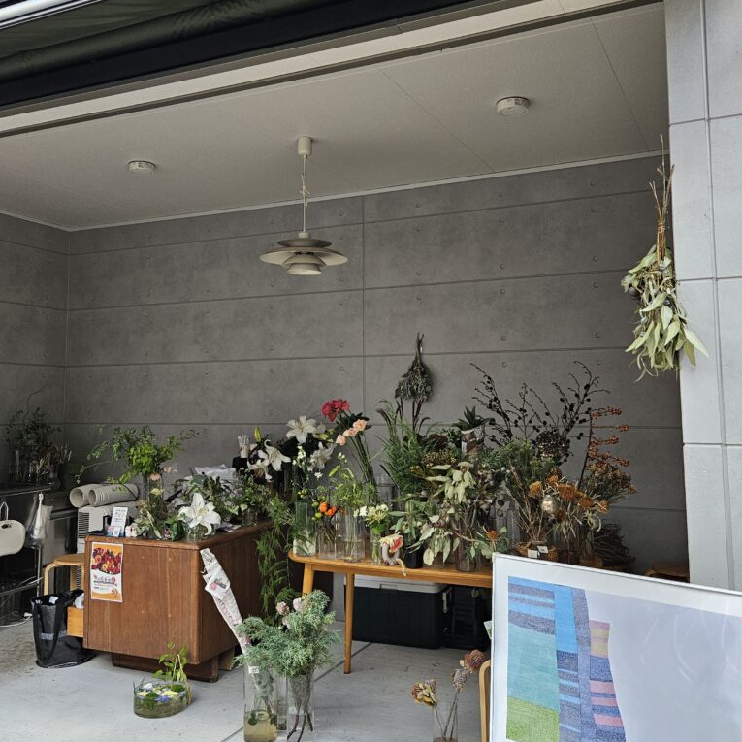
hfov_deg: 48.4
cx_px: 350
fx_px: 825
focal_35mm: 34
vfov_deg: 48.4
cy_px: 333
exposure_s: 1/100
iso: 80
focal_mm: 5.4
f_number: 1.8
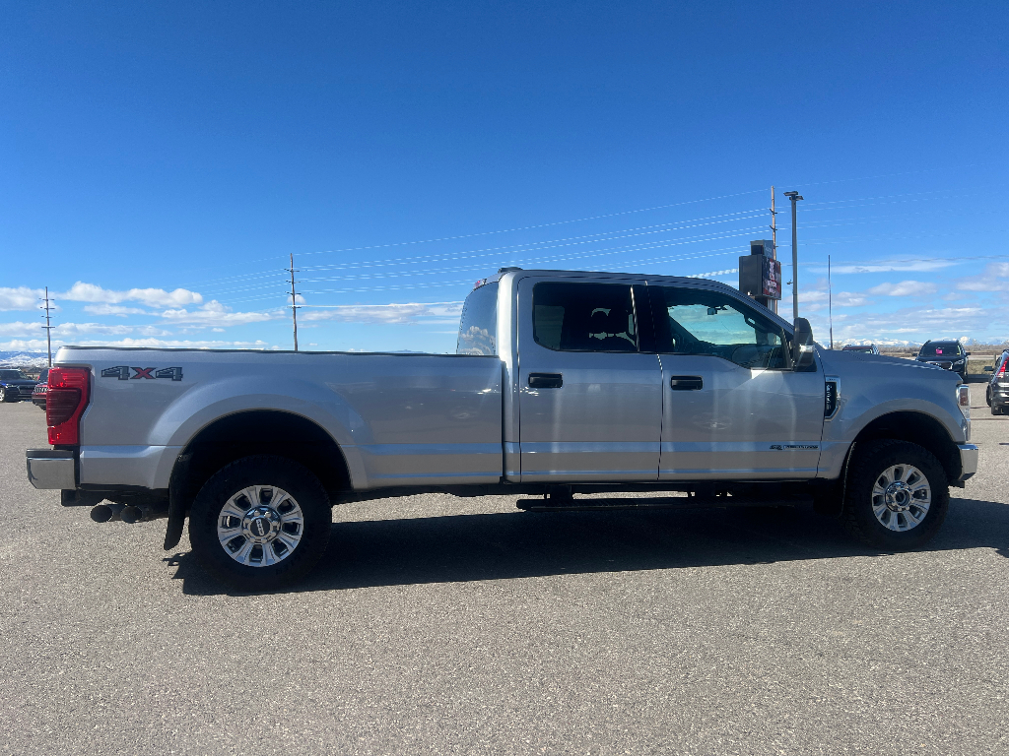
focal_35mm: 26
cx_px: 504
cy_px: 378
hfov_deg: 67.3
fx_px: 758
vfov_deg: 53.1
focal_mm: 5.7
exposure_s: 1/4274
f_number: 1.5
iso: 50
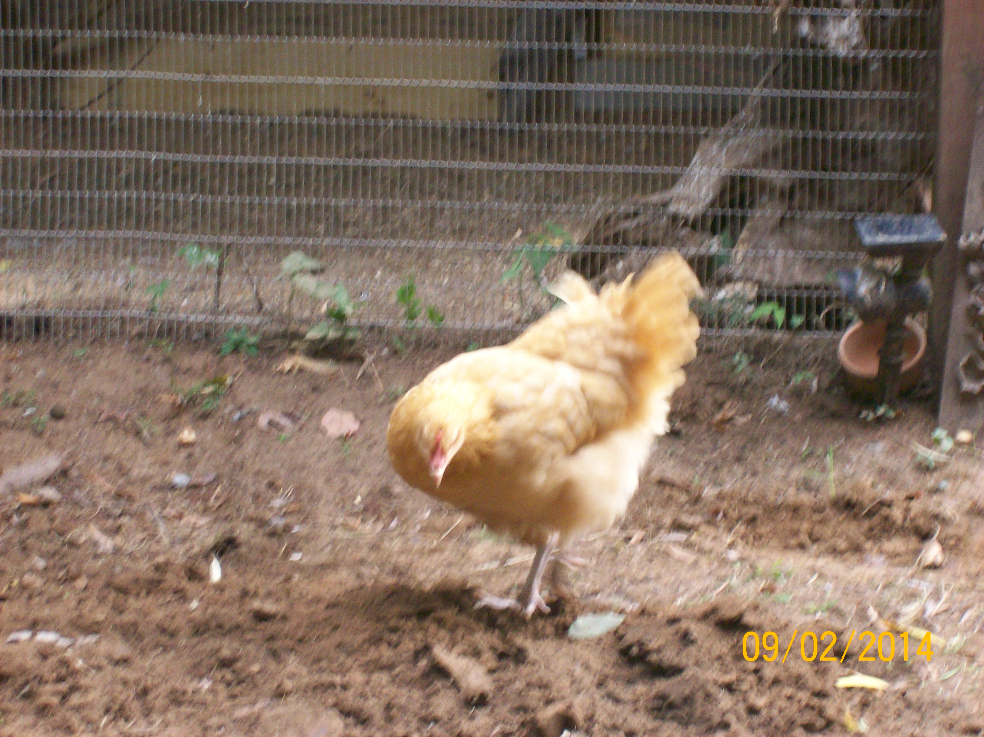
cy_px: 368
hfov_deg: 18.2
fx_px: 3068
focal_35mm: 108
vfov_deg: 13.7
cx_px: 492
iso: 160
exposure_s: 1/26.8
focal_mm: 18
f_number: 4.8
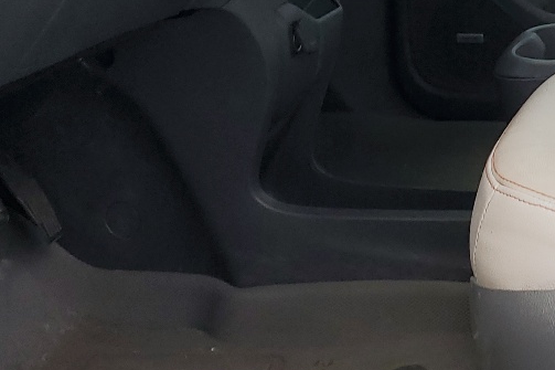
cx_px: 565
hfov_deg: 22.7
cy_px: -13
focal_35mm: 86
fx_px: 1325
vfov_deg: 15.5
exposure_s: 1/455
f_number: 1.5
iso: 50
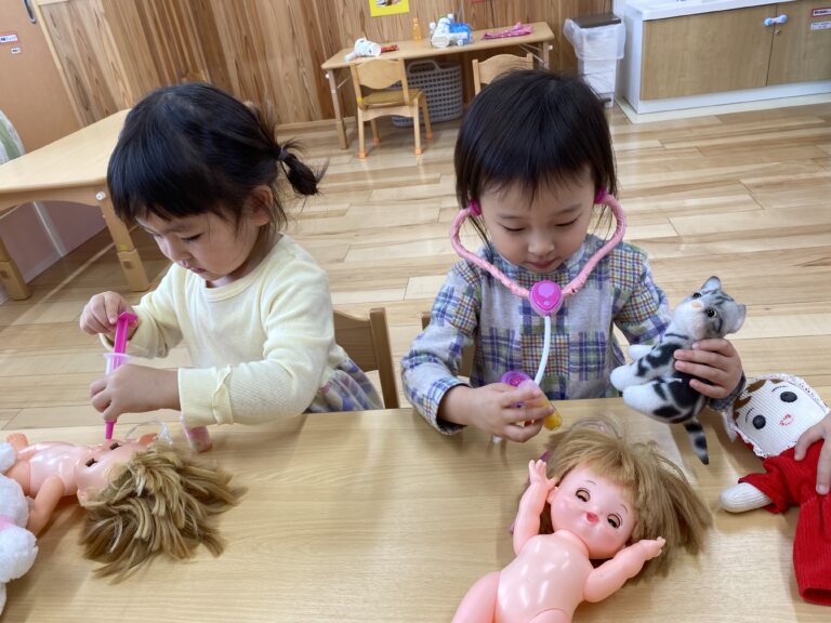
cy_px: 312
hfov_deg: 67.3
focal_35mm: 26
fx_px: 624
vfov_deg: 53.1
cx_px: 416
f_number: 1.8
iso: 50
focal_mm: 4.25
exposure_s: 1/100
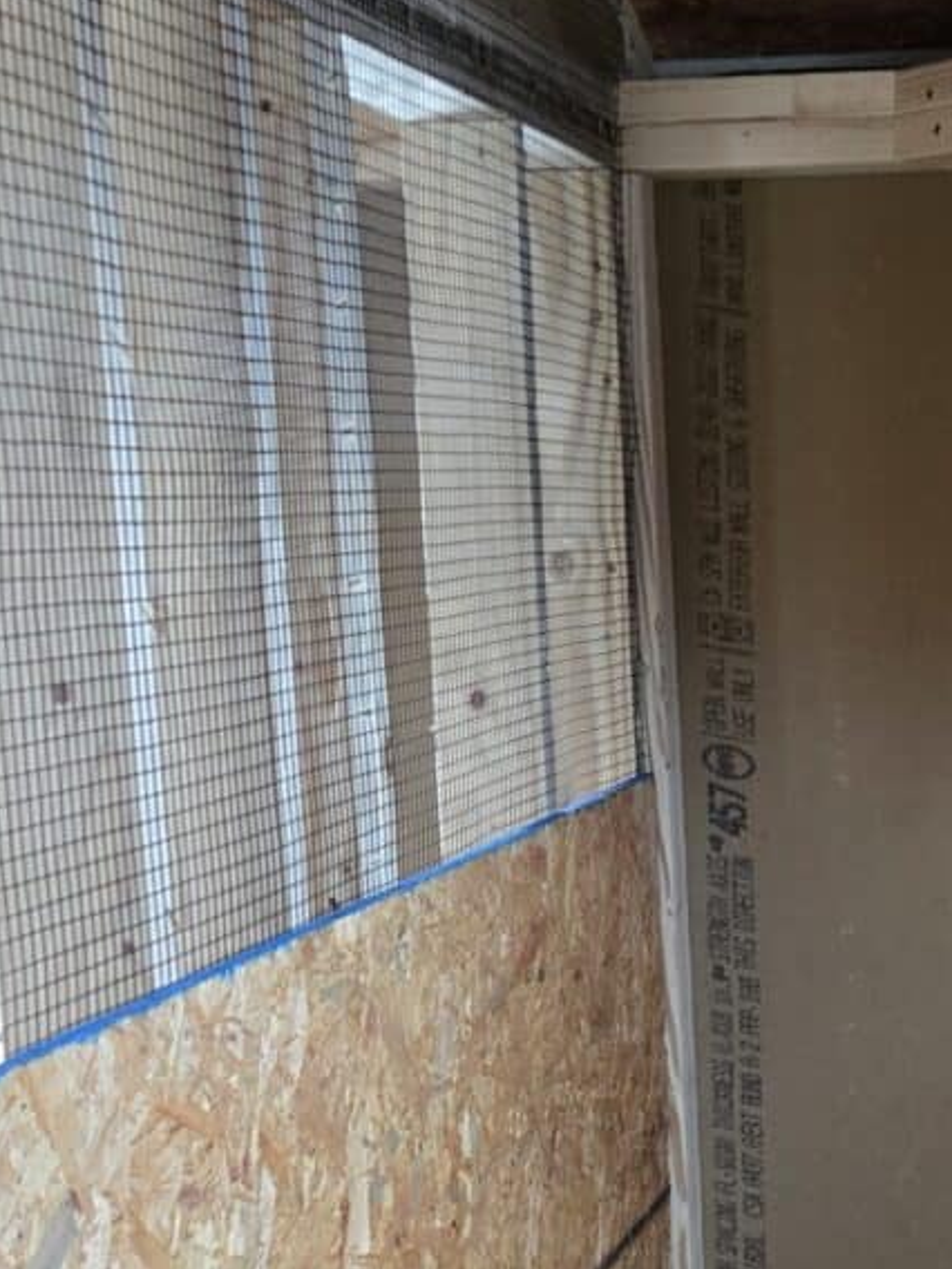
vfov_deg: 22.7
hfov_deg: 17.4
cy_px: 1238
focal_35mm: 83
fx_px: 3044
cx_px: 921
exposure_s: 1/60
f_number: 1.8
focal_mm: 5.4
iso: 640
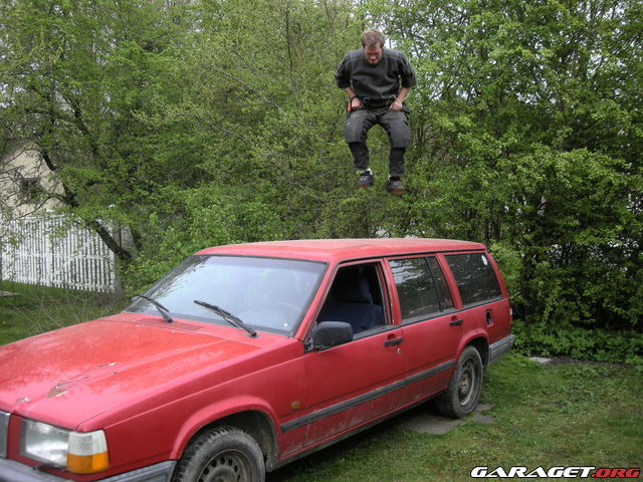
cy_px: 241
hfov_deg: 52.6
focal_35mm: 35
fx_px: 650
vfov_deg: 40.7
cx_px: 322
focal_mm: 5.7
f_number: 2.8
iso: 50
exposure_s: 1/172
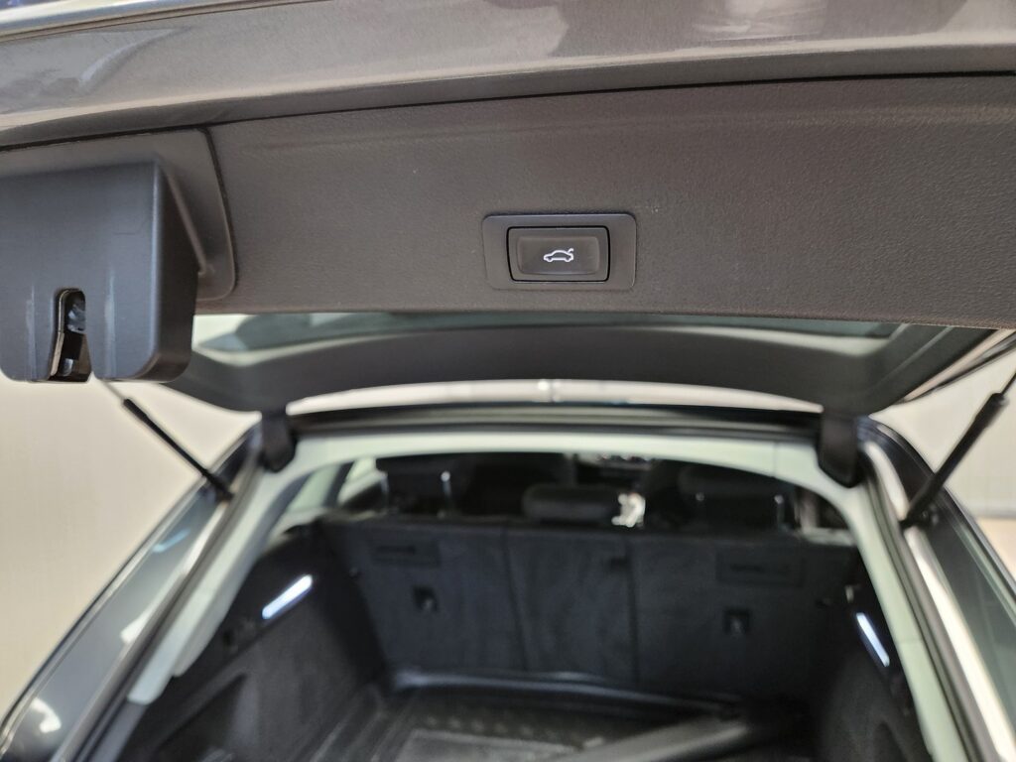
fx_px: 675
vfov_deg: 58.9
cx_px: 508
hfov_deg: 73.9
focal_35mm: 23
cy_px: 381
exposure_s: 1/100
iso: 640
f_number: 1.8
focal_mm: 5.4
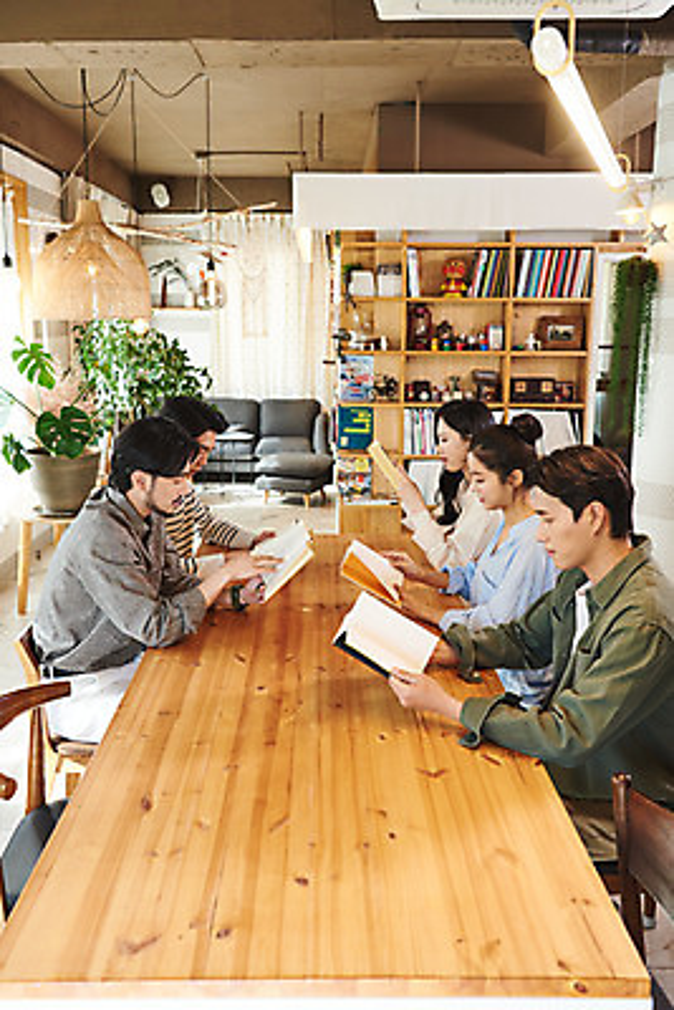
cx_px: 337
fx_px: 898
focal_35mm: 32
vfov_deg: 58.7
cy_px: 505
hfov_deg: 41.1
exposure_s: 1/80
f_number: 4.5
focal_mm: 32
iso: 320
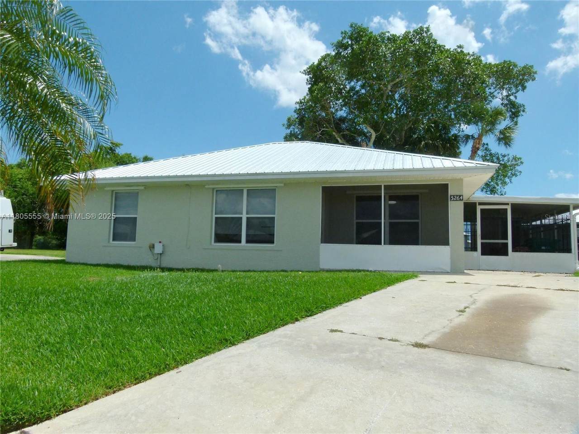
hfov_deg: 69.4
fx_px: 418
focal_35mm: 25
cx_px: 290
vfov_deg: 54.9
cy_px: 217
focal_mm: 4.5
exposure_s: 1/1600
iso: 100
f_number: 4
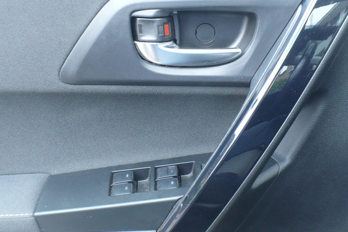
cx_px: 180
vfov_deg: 29.3
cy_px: 116
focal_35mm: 46
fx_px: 445
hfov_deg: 42.7
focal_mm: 6.1
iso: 125
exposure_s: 1/30
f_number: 2.8
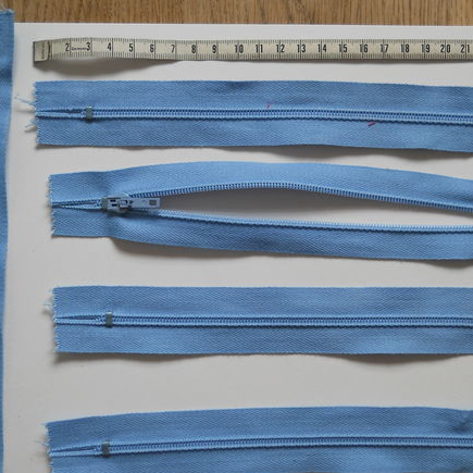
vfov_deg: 34.0
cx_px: 258
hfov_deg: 34.0
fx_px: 773
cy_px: 236
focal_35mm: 50
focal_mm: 6.72
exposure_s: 1/40
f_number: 3.1
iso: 80
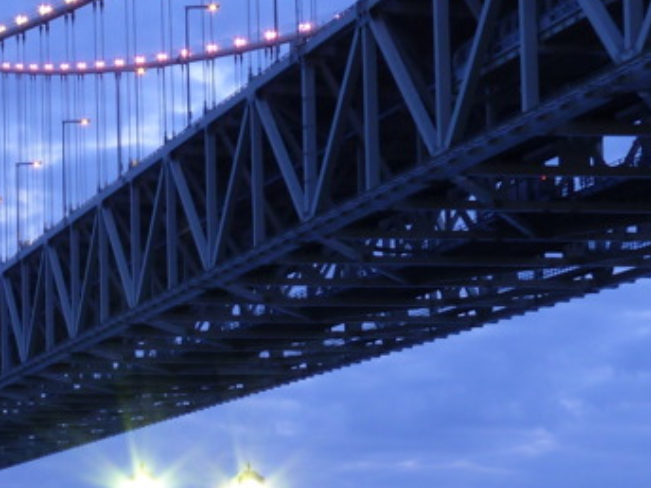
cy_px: 367
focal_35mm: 137
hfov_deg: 14.1
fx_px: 2576
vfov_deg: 10.8
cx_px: -51
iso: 80
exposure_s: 3.2
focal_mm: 8.2
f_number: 5.6
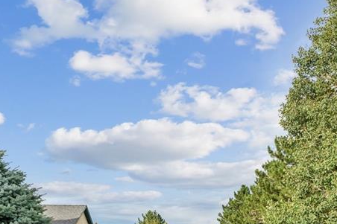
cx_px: 188
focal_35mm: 34
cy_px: 246
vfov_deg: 33.8
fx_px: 318
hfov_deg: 55.7
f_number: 11
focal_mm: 15
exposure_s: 1/250
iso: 800
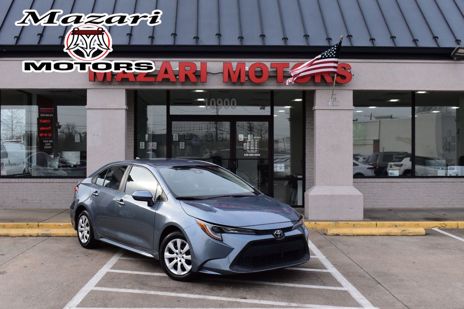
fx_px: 580
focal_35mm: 45
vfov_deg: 29.8
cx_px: 232
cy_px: 154
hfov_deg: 43.6
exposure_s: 1/250
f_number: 10
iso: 400
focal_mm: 30
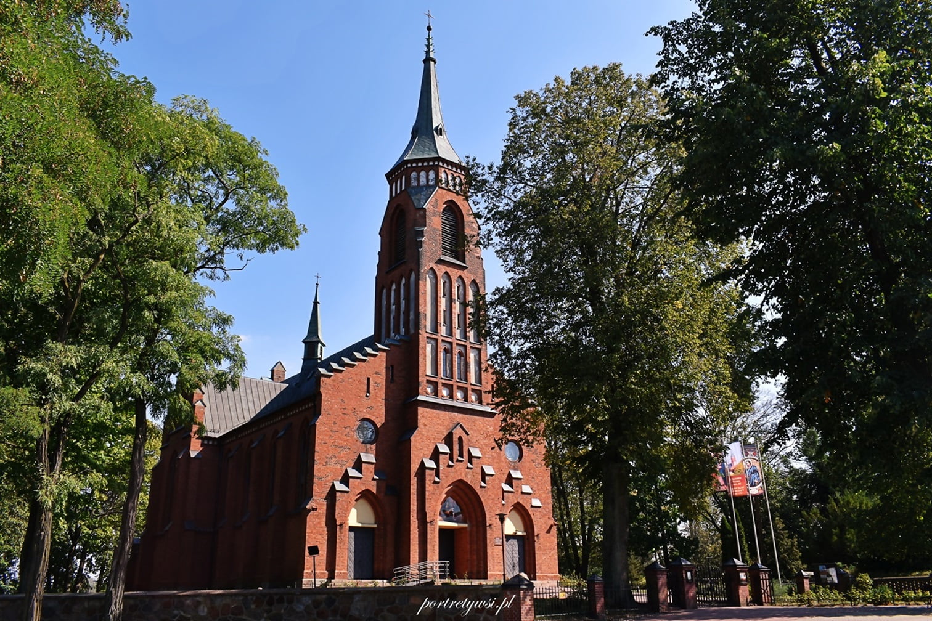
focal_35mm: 27
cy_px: 310
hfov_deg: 67.4
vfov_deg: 47.9
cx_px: 466
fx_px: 699
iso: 140
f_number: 8
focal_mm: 18
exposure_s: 1/250
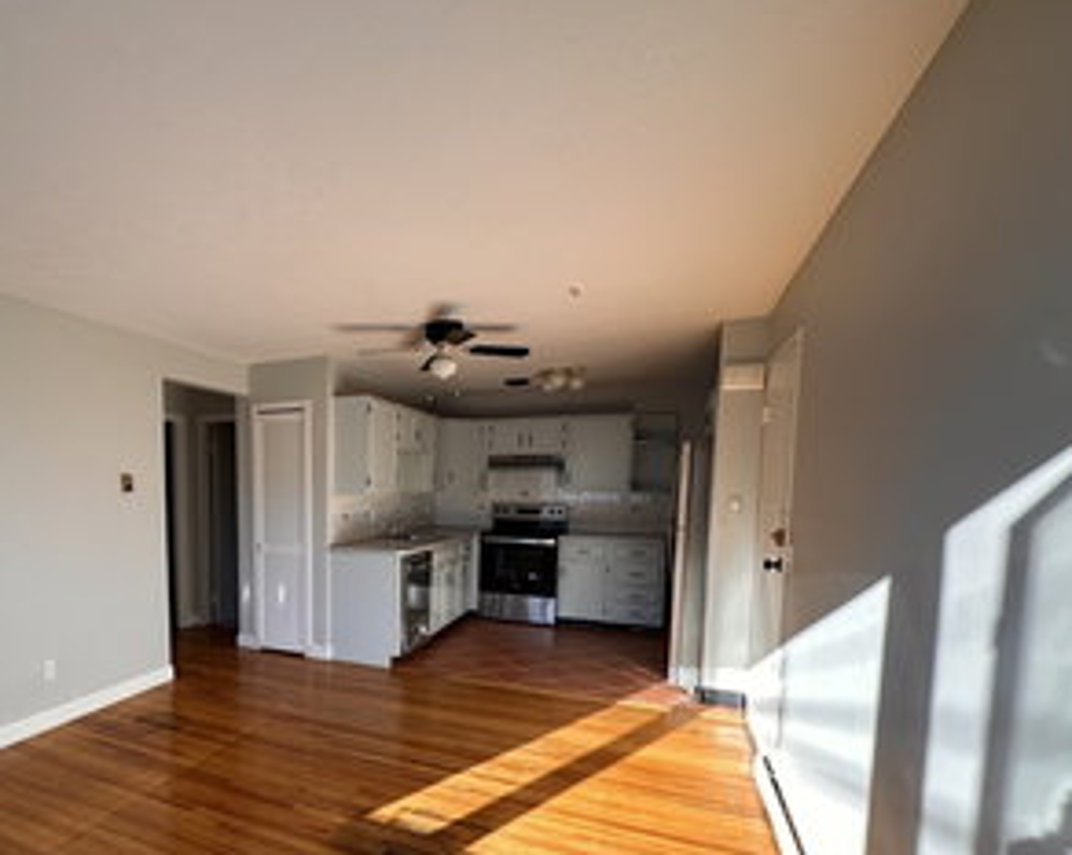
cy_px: 543
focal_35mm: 20
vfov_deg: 66.8
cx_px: 314
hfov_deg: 76.4
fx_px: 634
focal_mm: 2.22
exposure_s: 1/129
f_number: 2.2
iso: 40
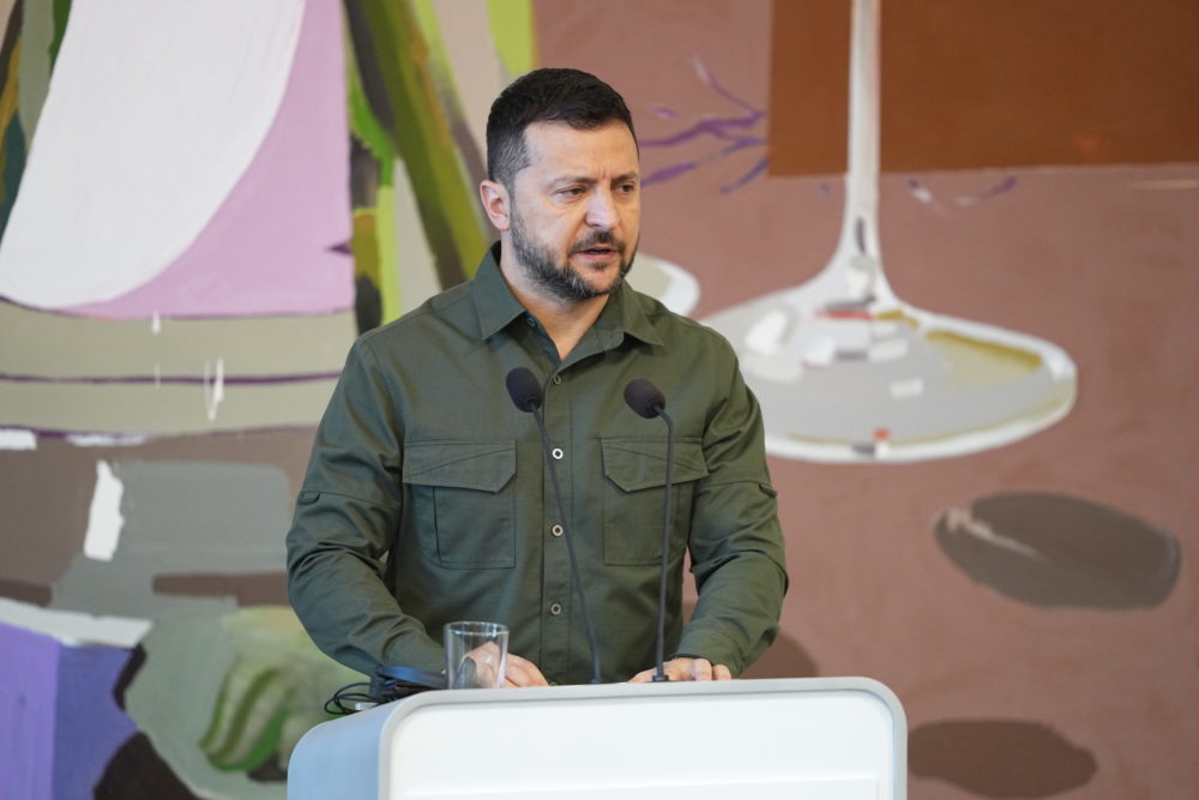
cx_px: 600
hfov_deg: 5.2
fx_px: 13323
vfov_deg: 3.4
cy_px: 400
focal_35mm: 400
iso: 1600
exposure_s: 1/250
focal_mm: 400
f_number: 2.8
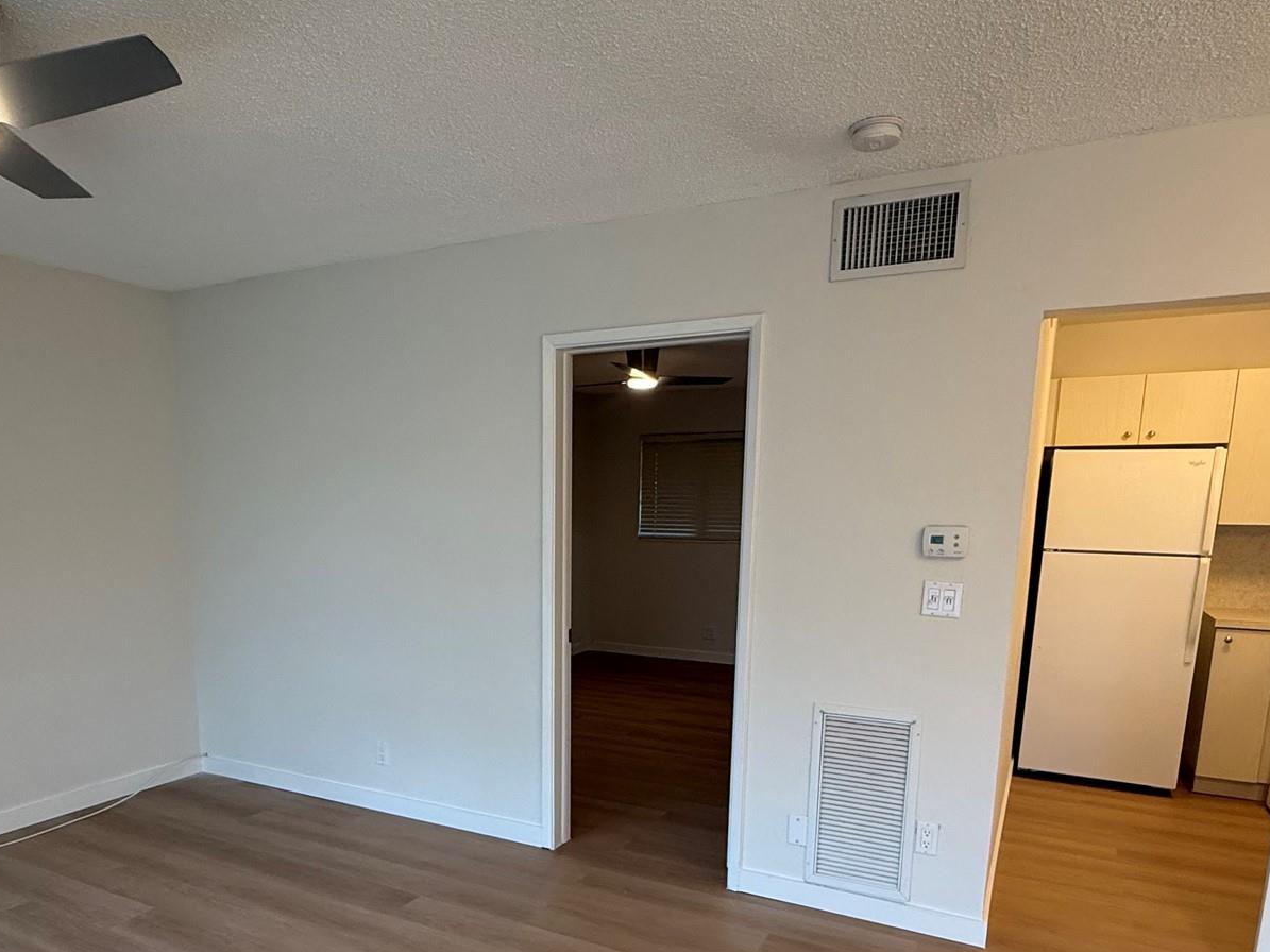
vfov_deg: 55.3
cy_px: 656
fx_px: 880
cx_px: 581
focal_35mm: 24
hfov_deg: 71.5
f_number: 2.2
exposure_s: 1/120
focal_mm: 2.22
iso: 160
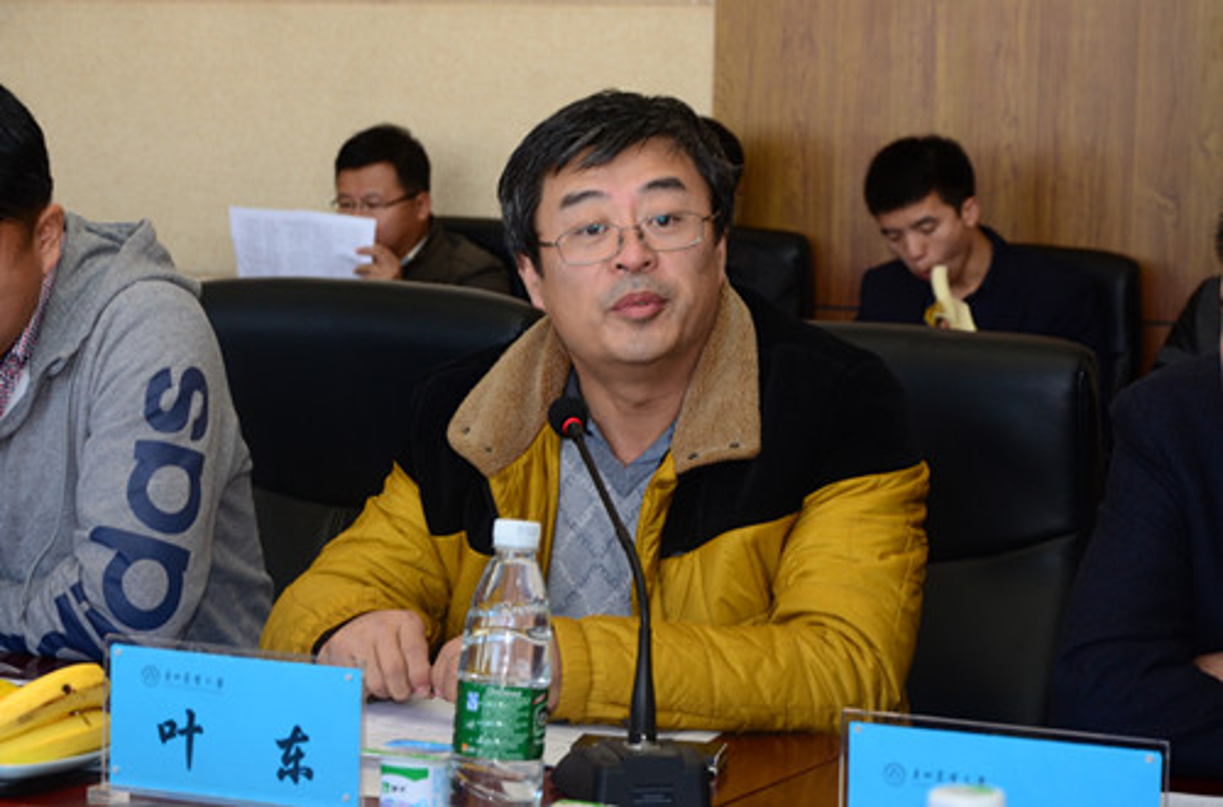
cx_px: 612
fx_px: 3353
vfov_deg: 13.7
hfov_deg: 20.7
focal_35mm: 99
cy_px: 404
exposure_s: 1/60
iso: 640
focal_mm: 66
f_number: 6.7
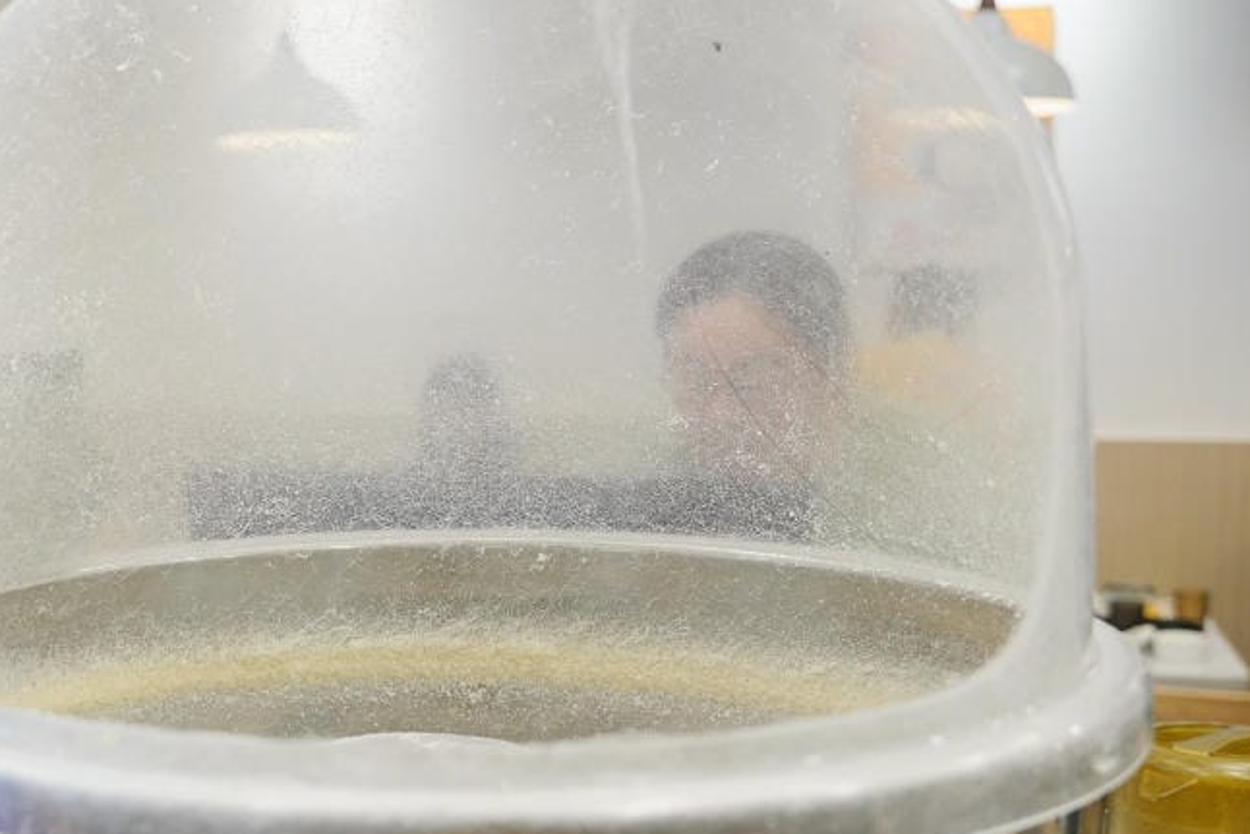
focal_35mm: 52
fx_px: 1806
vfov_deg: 25.9
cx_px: 192
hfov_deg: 36.4
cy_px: 522
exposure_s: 1/160
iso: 1600
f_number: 4
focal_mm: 28
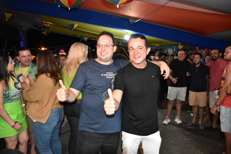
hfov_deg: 67.4
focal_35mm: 27
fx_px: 173
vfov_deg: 47.9
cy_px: 77
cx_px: 116
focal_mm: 18
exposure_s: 1/100
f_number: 4
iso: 1600
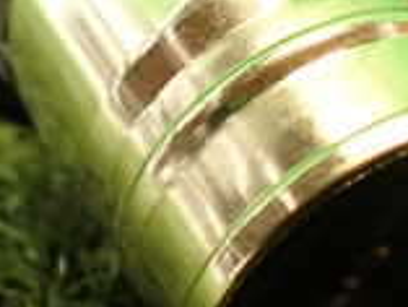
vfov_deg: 12.1
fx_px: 1439
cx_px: 195
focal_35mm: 122
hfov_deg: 16.1
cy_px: 62
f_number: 2.4
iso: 200
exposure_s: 1/30
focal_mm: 5.79
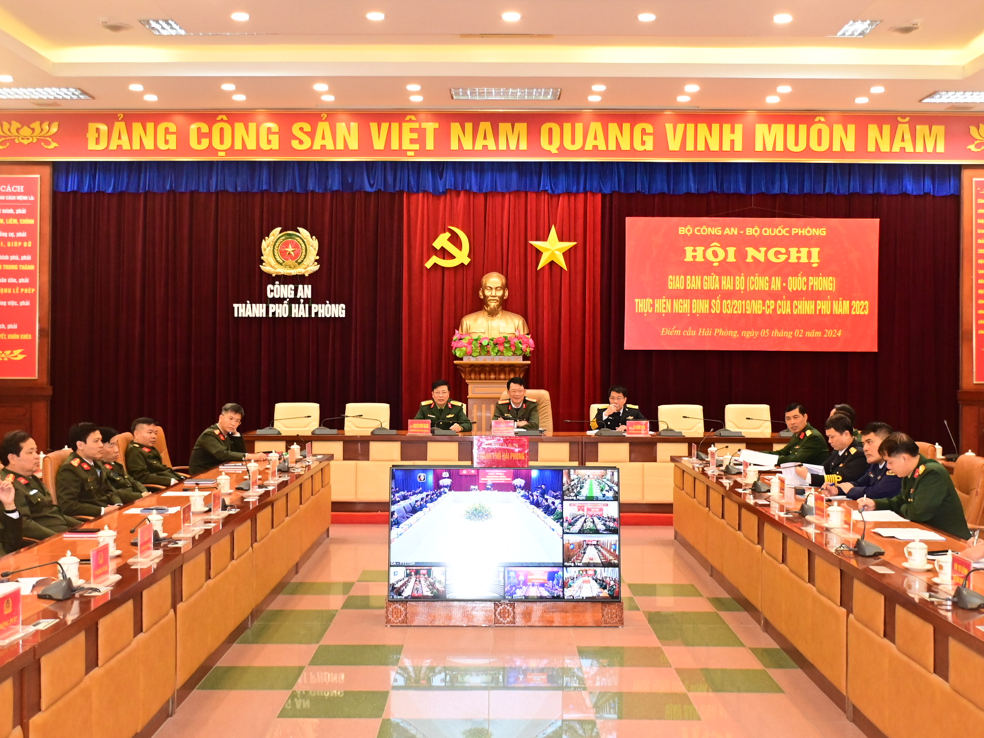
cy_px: 363
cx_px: 511
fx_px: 1222
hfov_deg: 43.8
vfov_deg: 33.6
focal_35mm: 43
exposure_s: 1/160
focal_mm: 26
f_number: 3.8
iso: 3200
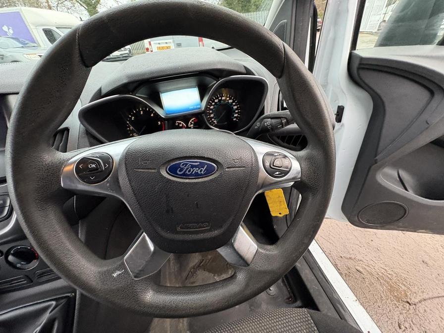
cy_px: 166
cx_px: 222
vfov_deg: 85.7
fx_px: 180
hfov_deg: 102.1
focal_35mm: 14
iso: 400
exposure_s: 1/55
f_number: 2.2
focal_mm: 2.22
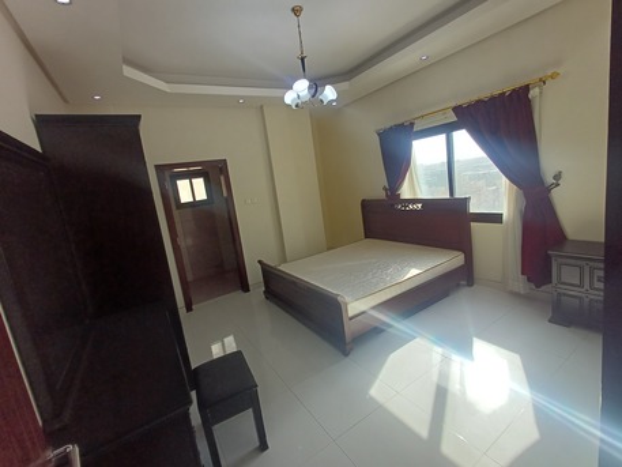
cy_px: 234
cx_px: 311
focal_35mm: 16
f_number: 2.2
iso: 40
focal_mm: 1.64
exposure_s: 1/100
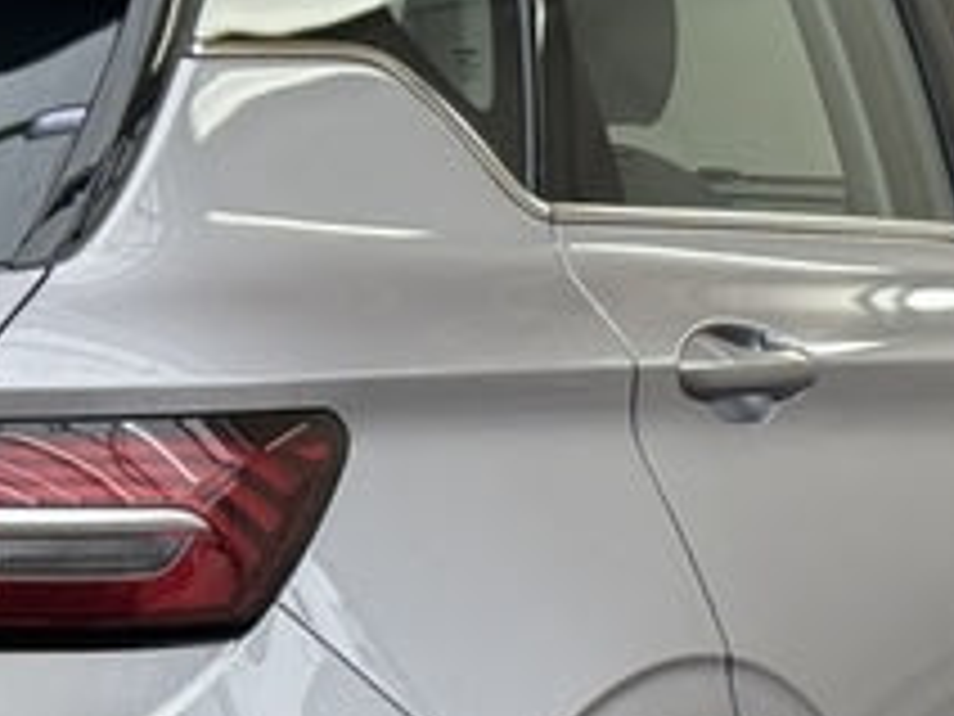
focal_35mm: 204
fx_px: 5622
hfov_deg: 9.6
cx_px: -14
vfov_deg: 7.3
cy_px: 538
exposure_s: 1/328
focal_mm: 6.76
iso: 64
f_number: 1.78
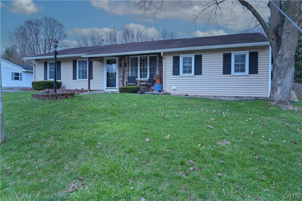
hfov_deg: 78.6
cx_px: 151
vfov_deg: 57.2
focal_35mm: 22
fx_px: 185
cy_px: 100
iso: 400
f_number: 8
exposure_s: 1/60
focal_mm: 22
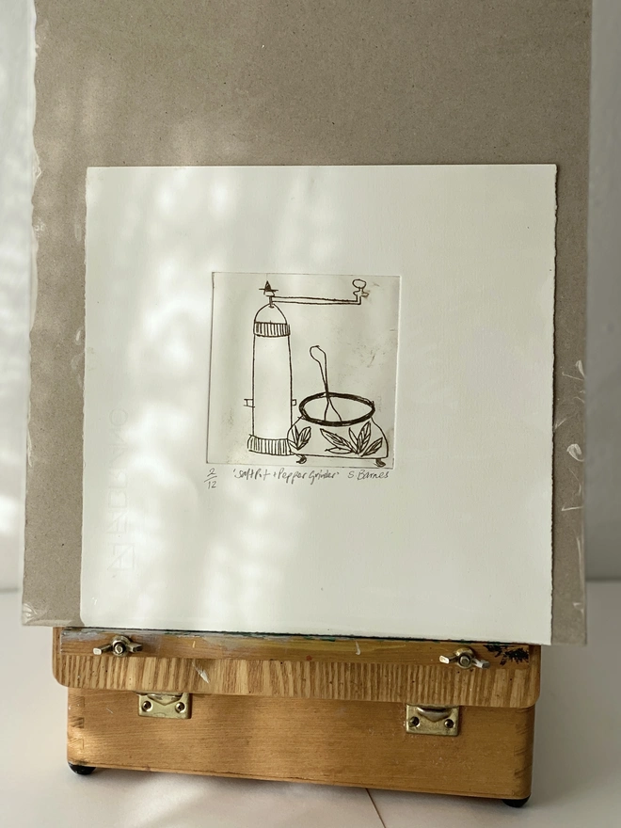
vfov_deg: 36.8
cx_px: 310
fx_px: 1244
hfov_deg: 28.0
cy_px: 414
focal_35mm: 52
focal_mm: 6
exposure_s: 1/475
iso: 20
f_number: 2
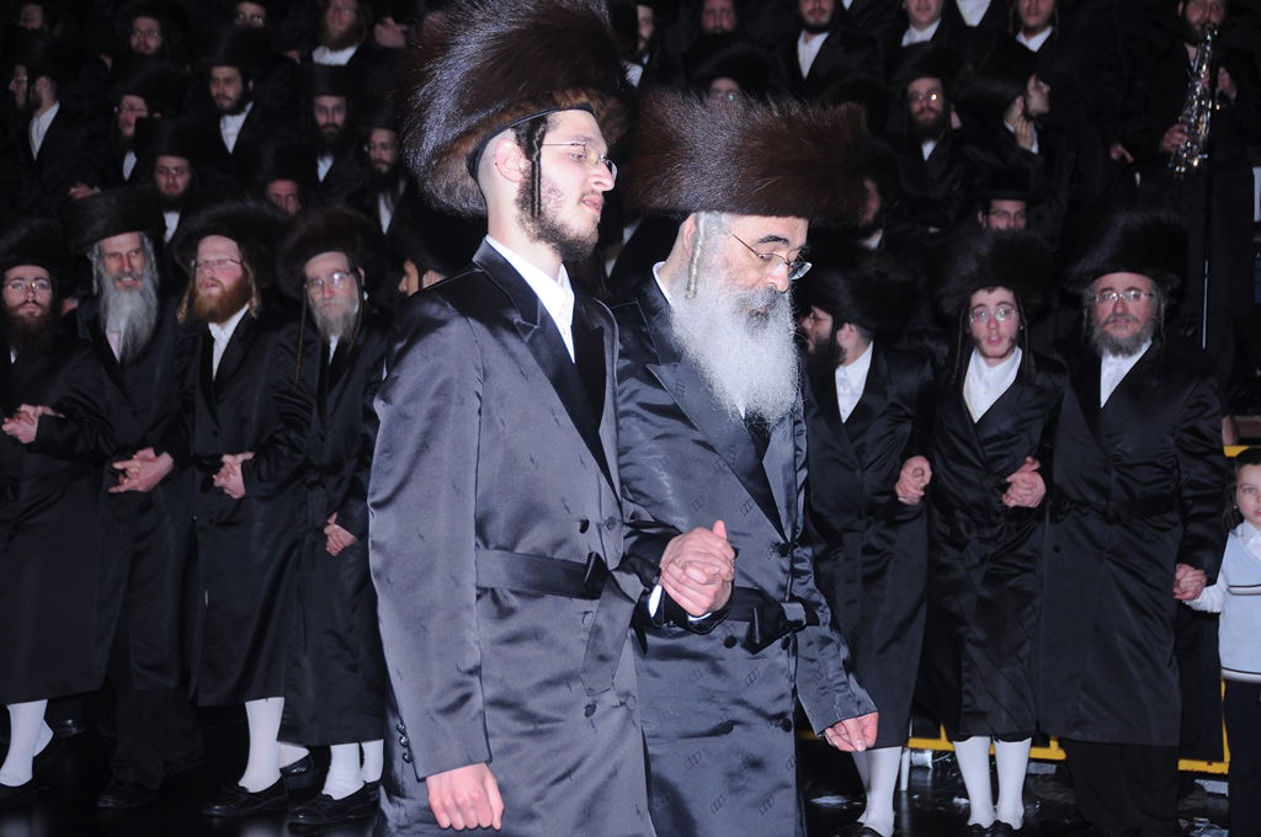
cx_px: 630
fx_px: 3148
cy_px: 418
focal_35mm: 90
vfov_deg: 15.1
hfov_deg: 22.6
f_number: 5
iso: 250
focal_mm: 60
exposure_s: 1/200
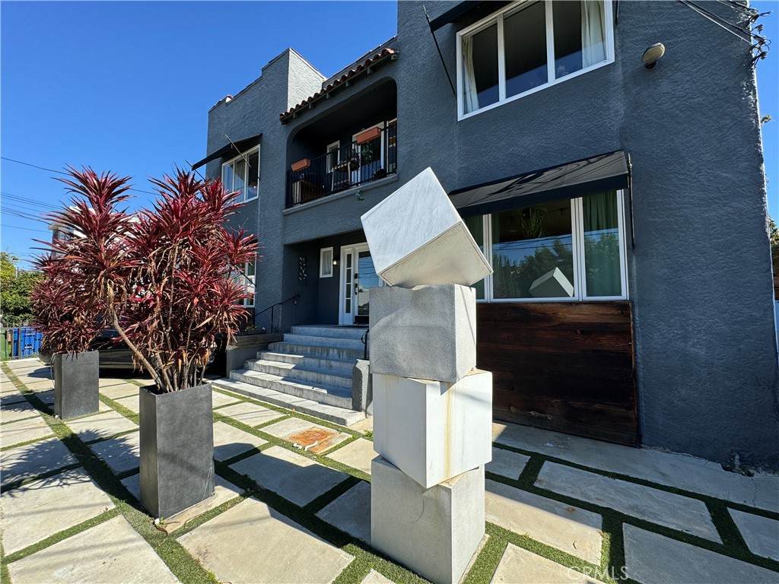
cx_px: 390
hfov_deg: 102.1
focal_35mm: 14
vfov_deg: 85.7
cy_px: 292
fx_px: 315
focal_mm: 2.22
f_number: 2.2
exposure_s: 1/1178
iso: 40
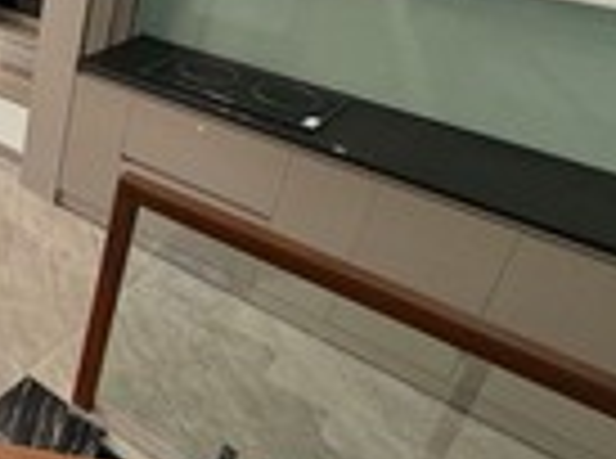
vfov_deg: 34.1
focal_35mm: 41
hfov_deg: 35.7
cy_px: 104
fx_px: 728
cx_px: -126
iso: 64
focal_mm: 2.22
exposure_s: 1/100
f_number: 2.2
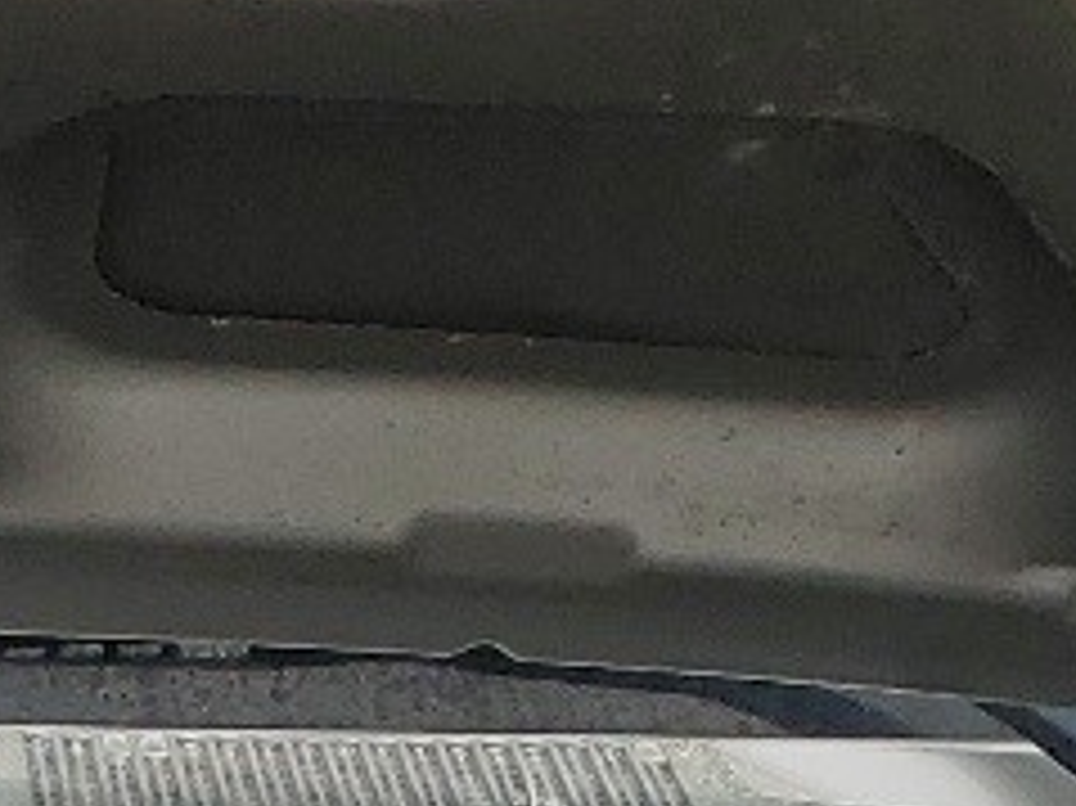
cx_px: -279
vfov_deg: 7.3
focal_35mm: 174
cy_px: 2661
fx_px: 5406
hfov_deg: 11.1
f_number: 1.5
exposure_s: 1/3333
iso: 50
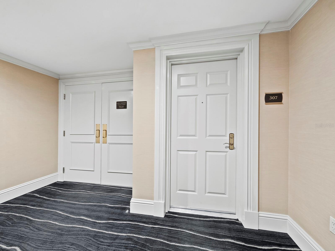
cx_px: 168
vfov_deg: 85.7
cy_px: 126
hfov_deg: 102.1
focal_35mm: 14
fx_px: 135
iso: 400
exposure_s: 6
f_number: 11
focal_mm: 7
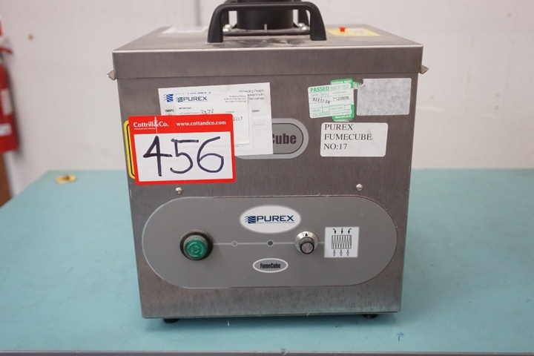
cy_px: 178
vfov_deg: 36.9
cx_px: 267
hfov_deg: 53.1
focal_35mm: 36
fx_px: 534
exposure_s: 1/160
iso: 1000
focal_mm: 24
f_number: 4.5
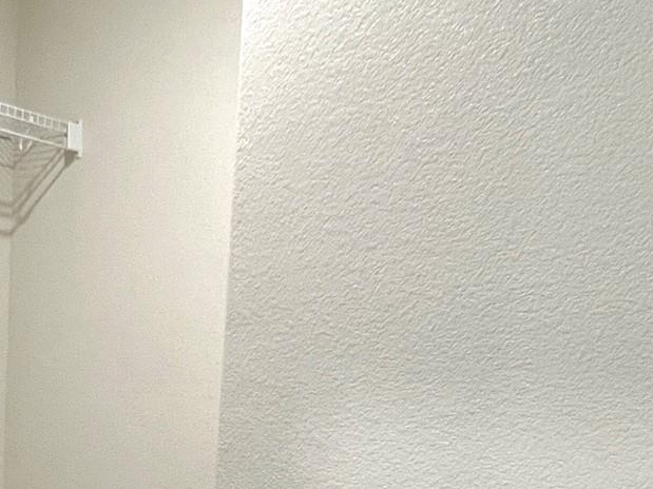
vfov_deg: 31.8
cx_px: 169
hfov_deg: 42.6
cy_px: 451
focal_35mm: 43
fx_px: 811
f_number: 1.8
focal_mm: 1.57
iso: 160
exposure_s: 1/60
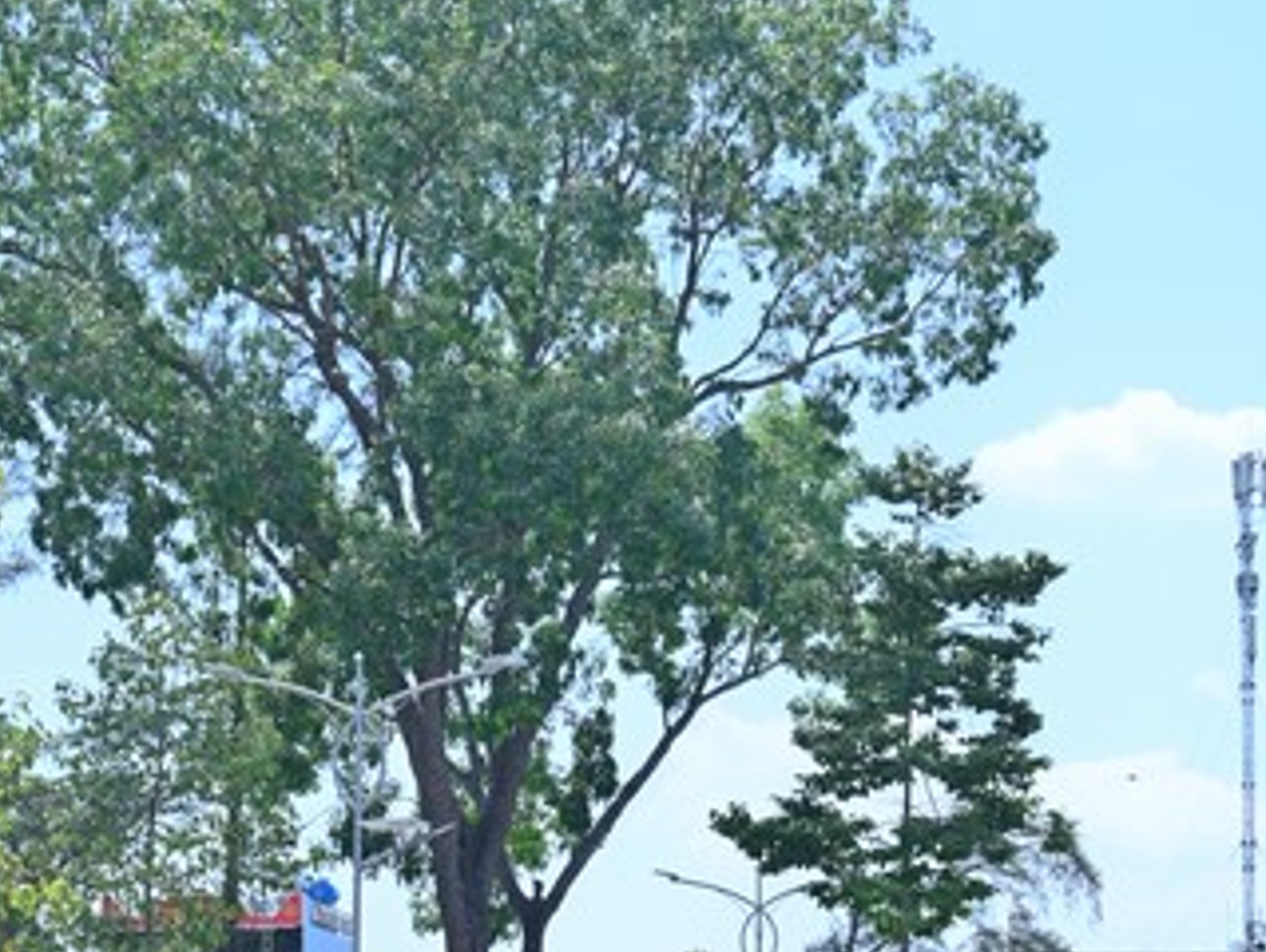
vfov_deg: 16.1
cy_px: 972
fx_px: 3295
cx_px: 689
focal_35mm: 90
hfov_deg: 21.7
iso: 100
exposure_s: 1/200
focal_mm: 46
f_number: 8
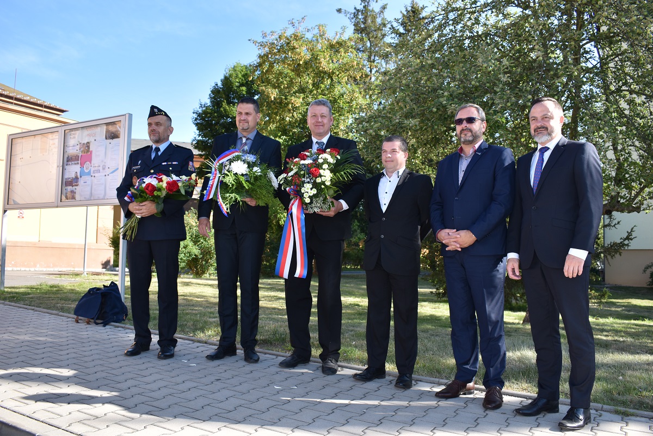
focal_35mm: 32
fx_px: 571
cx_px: 326
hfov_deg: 59.5
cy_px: 218
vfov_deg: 41.7
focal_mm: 21
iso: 100
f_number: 5.6
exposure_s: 1/200
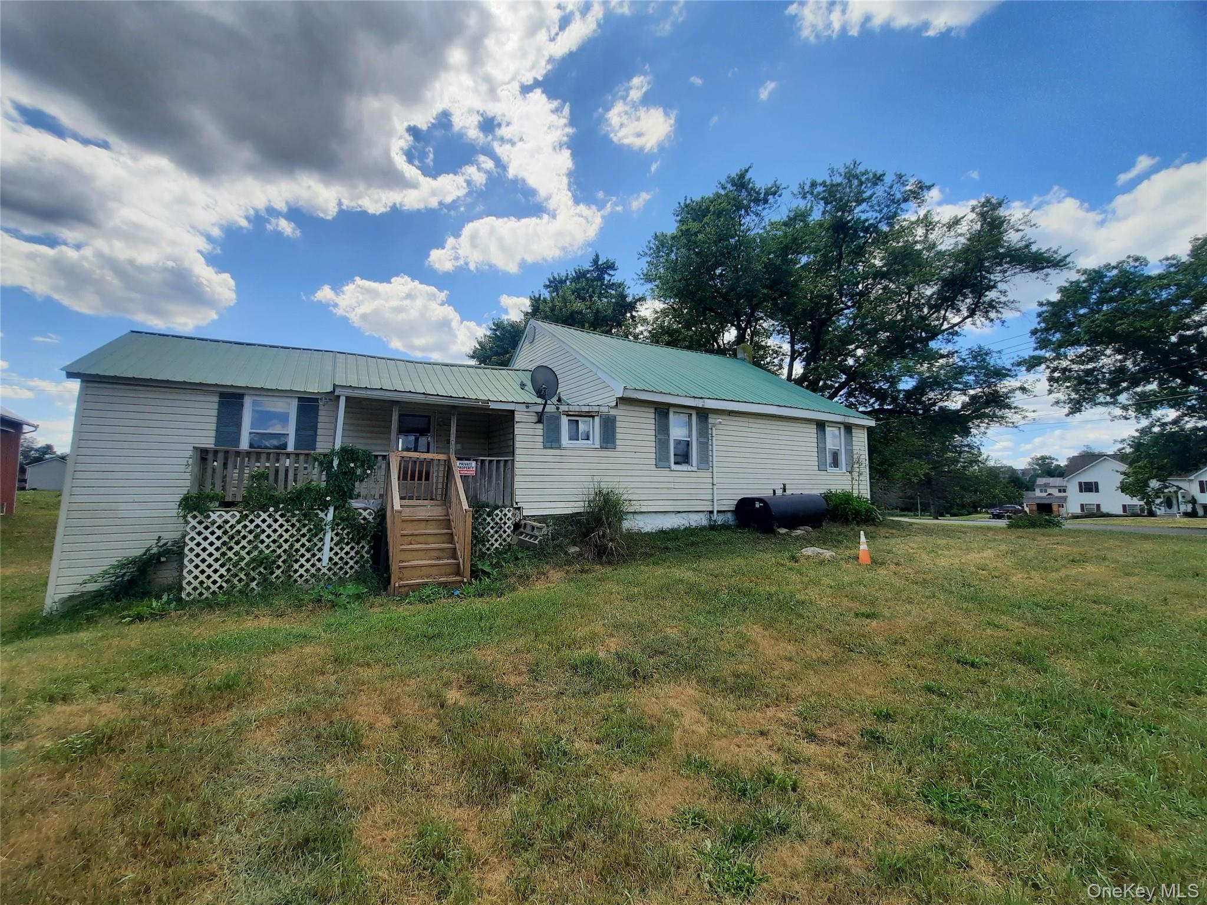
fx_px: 453
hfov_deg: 106.2
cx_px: 604
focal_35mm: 13
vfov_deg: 89.9
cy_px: 452
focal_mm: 1.74
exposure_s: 1/1631
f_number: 2.2
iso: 40
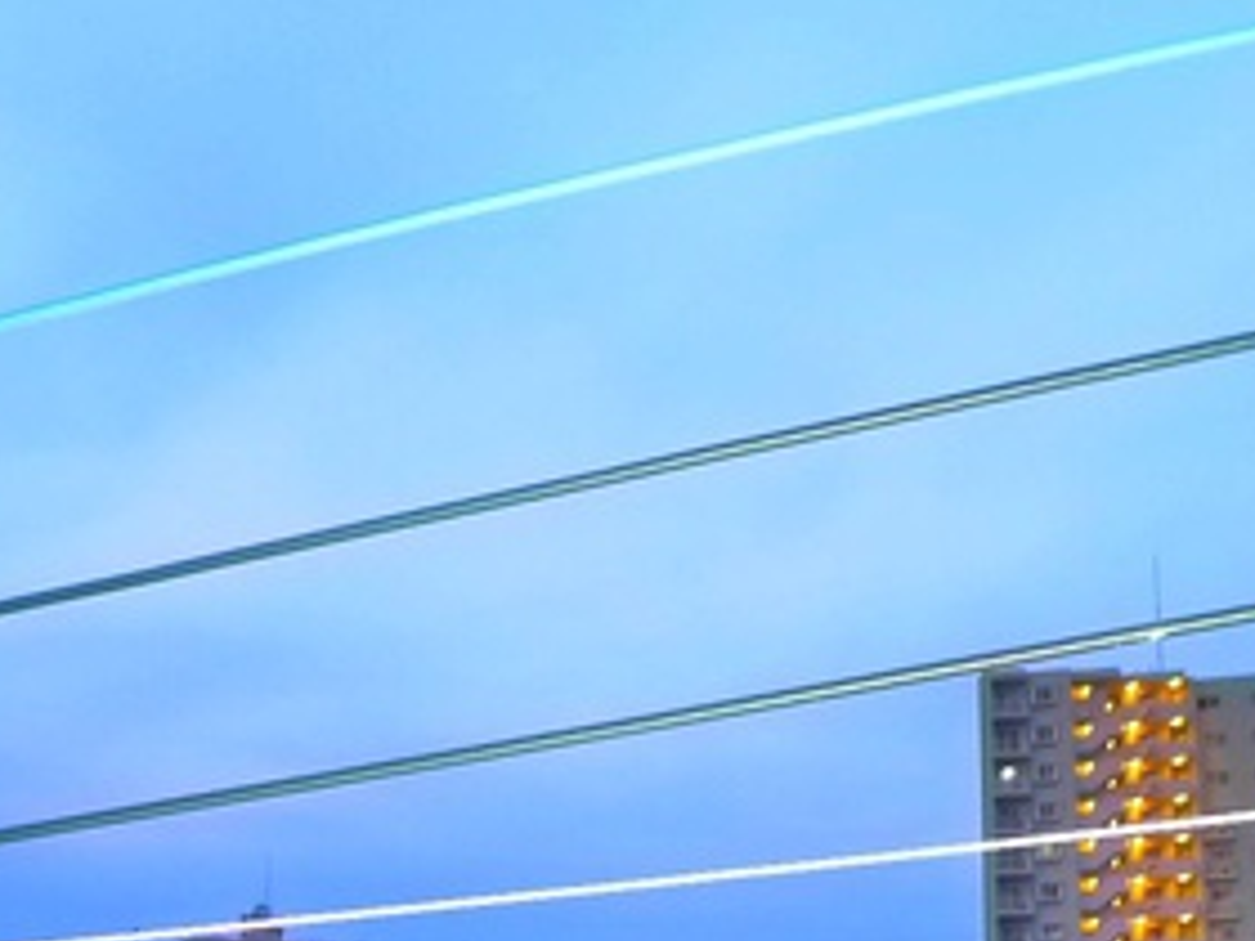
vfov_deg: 23.7
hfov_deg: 32.2
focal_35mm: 60
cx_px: 596
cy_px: 872
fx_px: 2175
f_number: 2
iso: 400
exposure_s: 1/13
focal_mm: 5.1
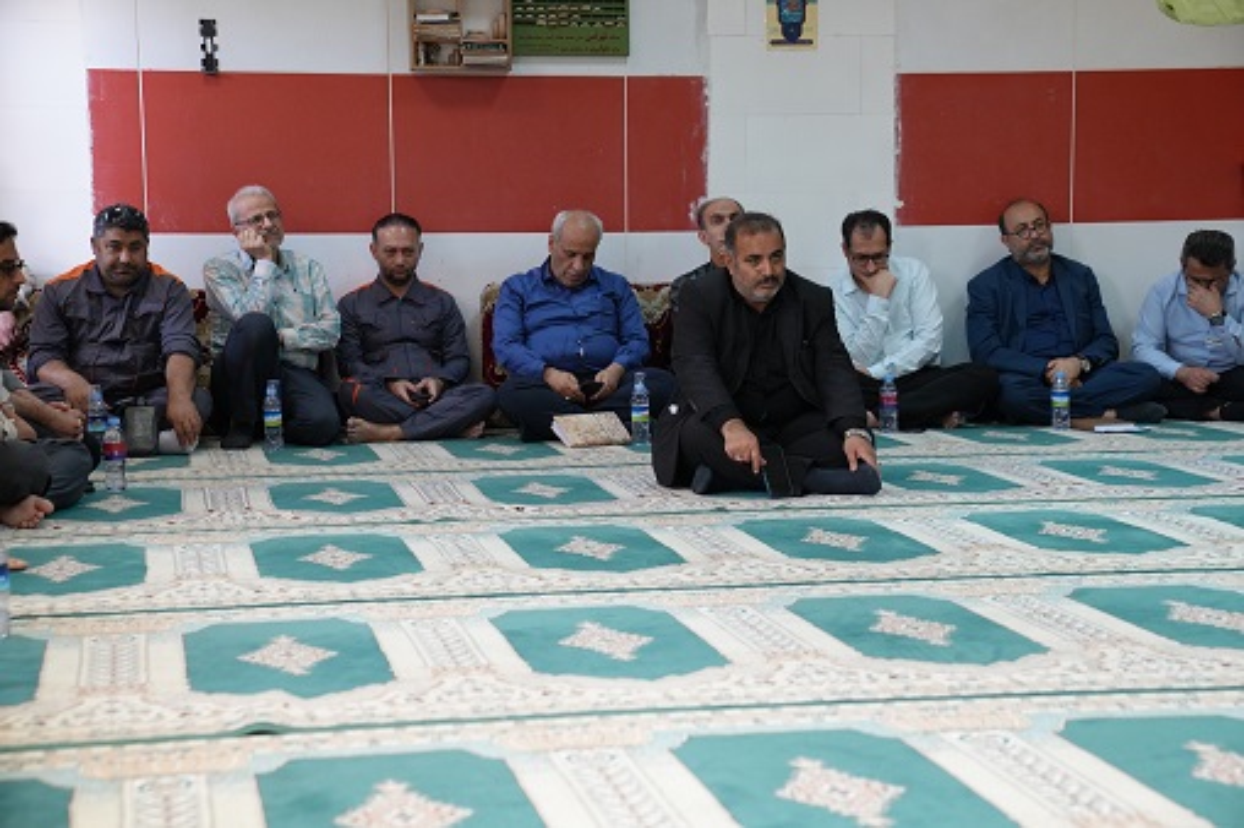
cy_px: 414
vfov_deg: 19.4
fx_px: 2417
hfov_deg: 28.9
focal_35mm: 70
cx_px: 622
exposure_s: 1/160
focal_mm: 70
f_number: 4
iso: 2500
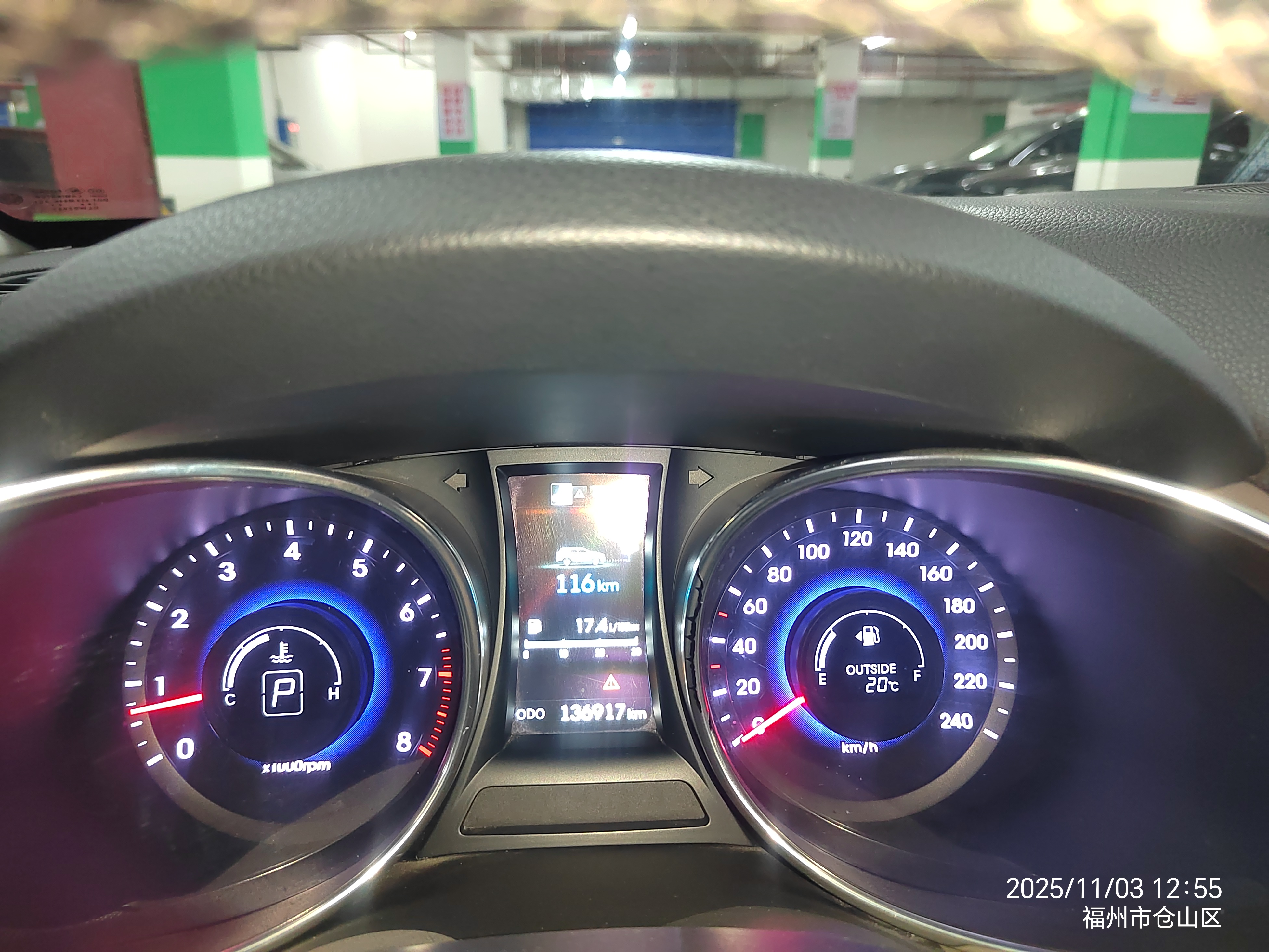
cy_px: 476
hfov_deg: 73.9
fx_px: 843
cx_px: 634
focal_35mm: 23
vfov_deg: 58.9
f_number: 1.9
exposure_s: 1/33.3
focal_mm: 5.52
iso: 5160
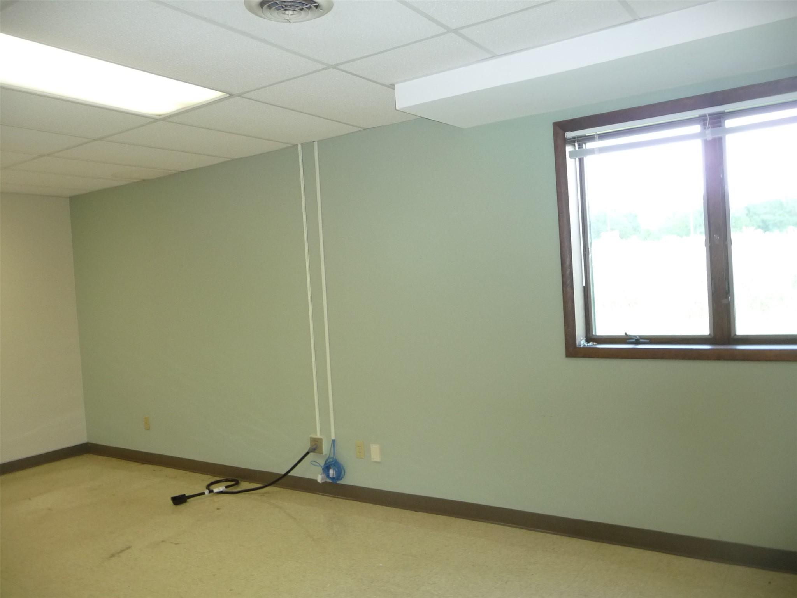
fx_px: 645
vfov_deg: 49.7
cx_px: 398
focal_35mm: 28
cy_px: 299
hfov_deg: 63.4
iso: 250
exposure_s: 1/30
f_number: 3.3
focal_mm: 4.7
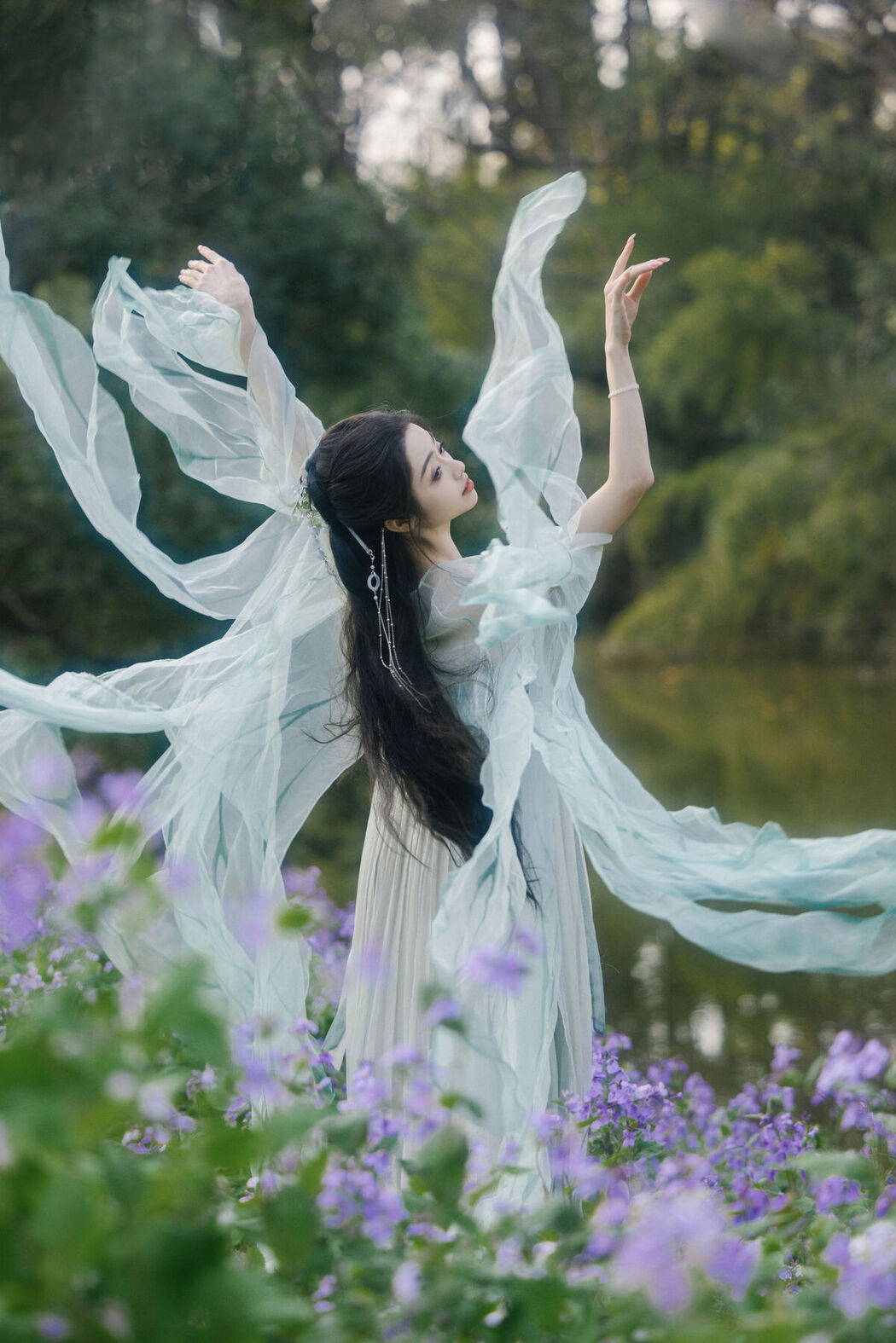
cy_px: 672
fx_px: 3696
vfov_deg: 20.6
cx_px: 448
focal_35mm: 99
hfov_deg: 13.8
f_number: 2.8
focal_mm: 100
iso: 100
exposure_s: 1/160
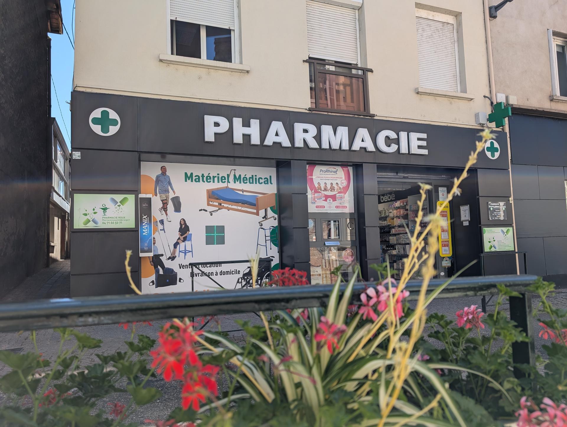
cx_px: 284
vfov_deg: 56.9
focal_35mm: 24
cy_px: 214
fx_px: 394
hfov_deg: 71.5
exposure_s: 1/481
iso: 18
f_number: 1.68
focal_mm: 6.9
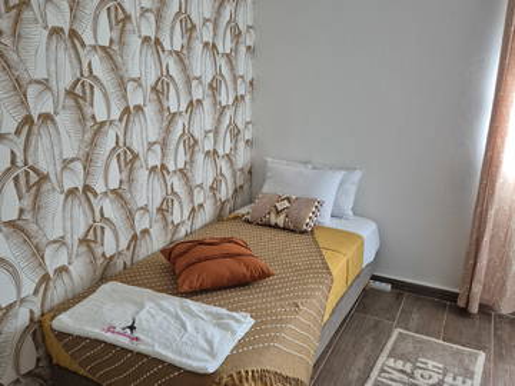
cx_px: 258
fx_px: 342
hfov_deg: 73.9
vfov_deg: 58.9
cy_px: 193
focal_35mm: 23
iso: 1000
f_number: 1.8
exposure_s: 1/100
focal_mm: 5.4
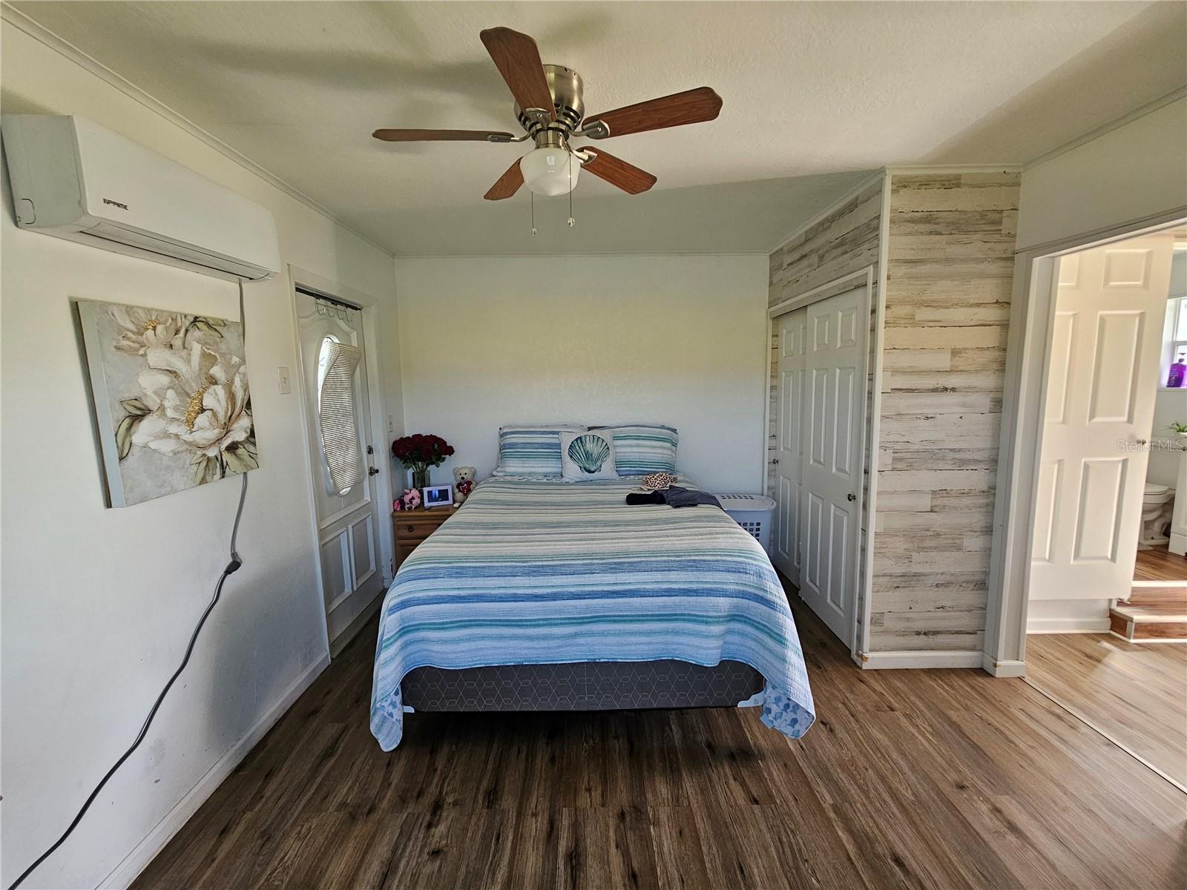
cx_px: 594
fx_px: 446
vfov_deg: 89.9
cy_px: 445
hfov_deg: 106.2
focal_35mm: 13
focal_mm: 2.2
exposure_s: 1/100
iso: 160
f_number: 2.2
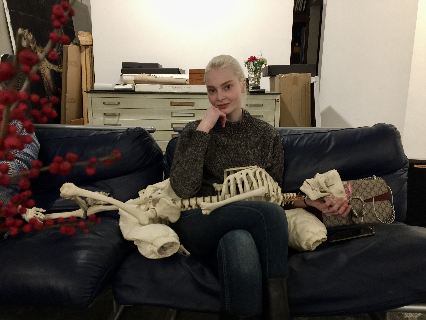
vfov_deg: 48.2
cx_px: 213
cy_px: 160
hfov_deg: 61.7
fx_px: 357
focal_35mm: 29
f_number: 2.2
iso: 80
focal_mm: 4.15
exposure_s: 1/15
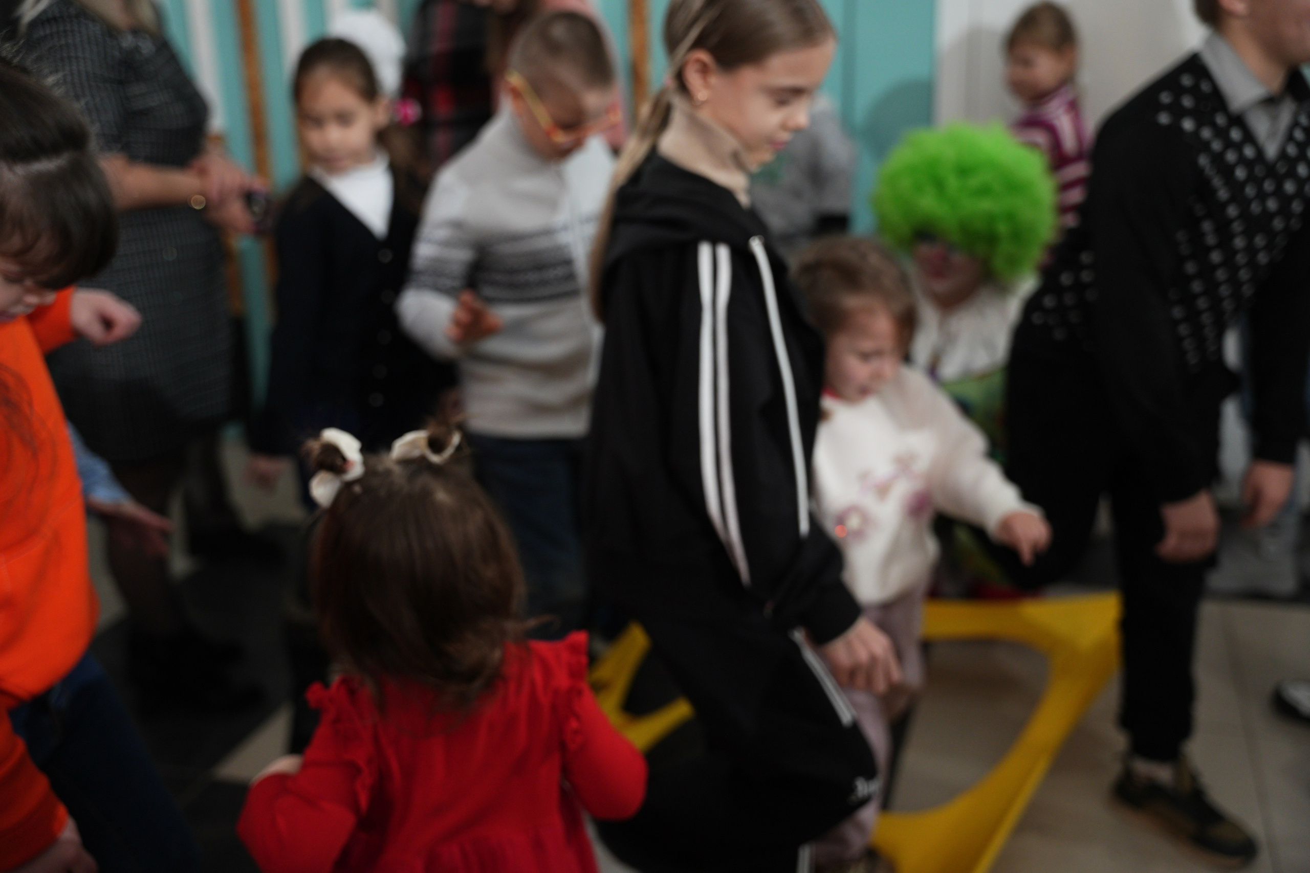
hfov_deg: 48.8
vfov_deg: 33.6
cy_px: 436
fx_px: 1445
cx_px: 655
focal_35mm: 40
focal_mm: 39.7
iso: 1250
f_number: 2.8
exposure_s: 1/160
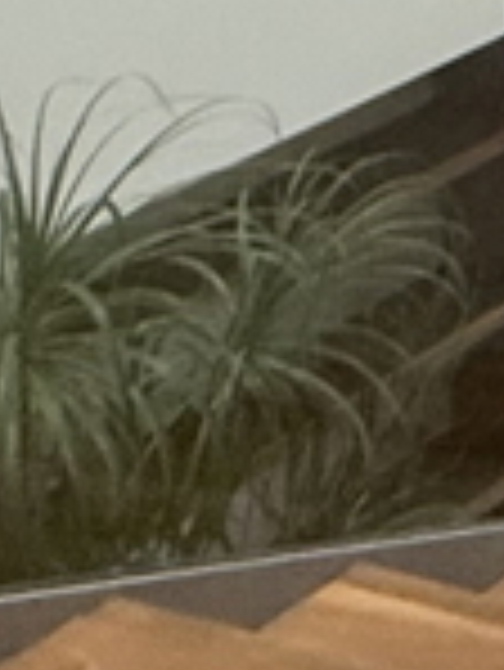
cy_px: -818
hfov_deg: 7.2
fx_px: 2191
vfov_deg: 13.7
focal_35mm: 113
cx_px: 2254
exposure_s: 1/100
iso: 250
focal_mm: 2.22
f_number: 2.2
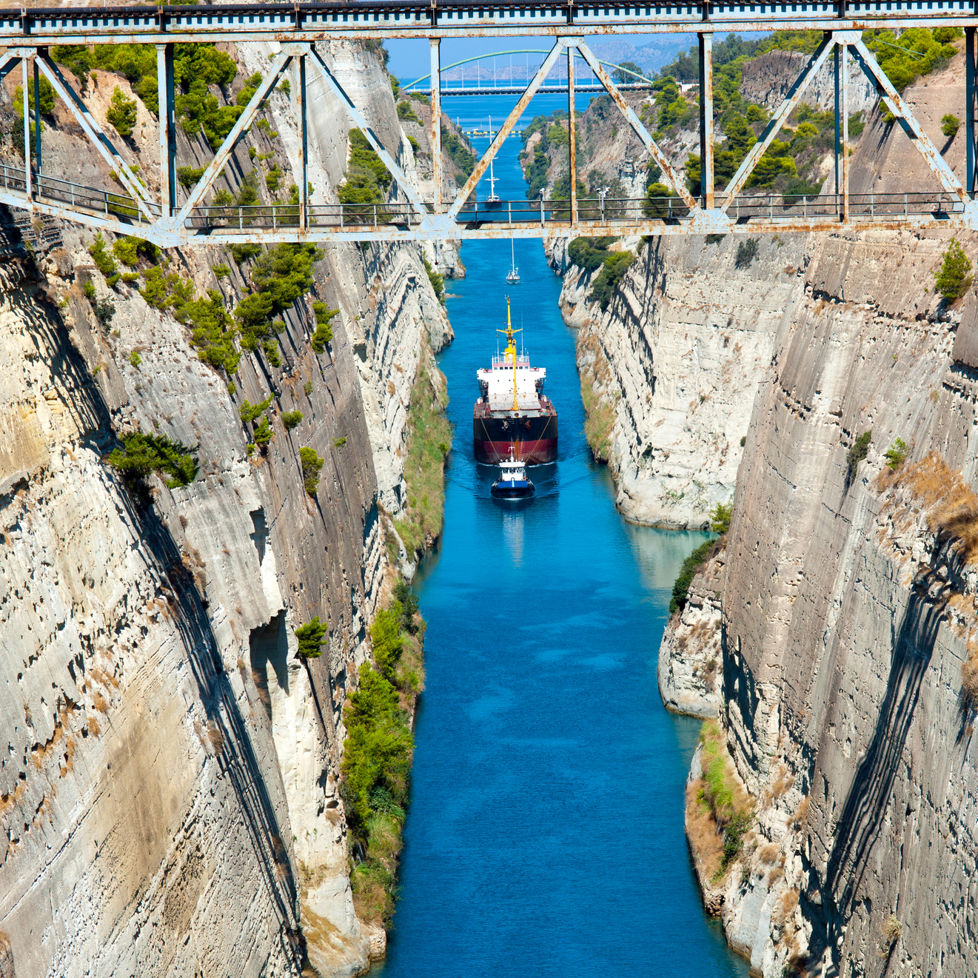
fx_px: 4315
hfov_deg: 12.9
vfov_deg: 12.9
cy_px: 612
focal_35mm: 135
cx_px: 489
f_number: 8
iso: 200
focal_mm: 105
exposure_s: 1/800
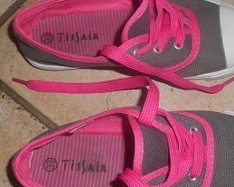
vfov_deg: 32.0
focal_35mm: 47
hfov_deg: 39.5
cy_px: 81
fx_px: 325
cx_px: 126
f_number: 3.4
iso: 80
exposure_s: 1/25
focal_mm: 4.7
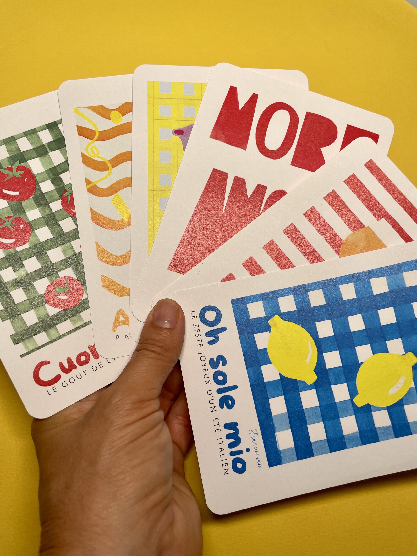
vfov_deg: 67.3
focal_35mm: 26
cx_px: 208
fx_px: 418
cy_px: 278
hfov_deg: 53.1
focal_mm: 4.2
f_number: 1.6
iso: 32
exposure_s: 1/196
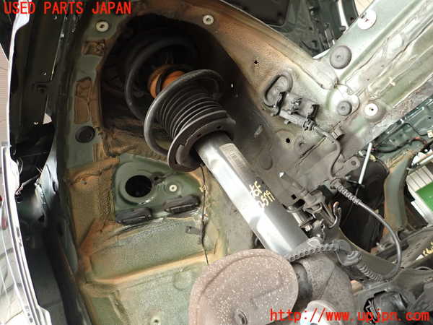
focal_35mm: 25
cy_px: 162
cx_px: 216
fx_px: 313
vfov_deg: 54.9
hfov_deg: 69.4
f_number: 2
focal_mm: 4.5
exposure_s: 1/30
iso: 250
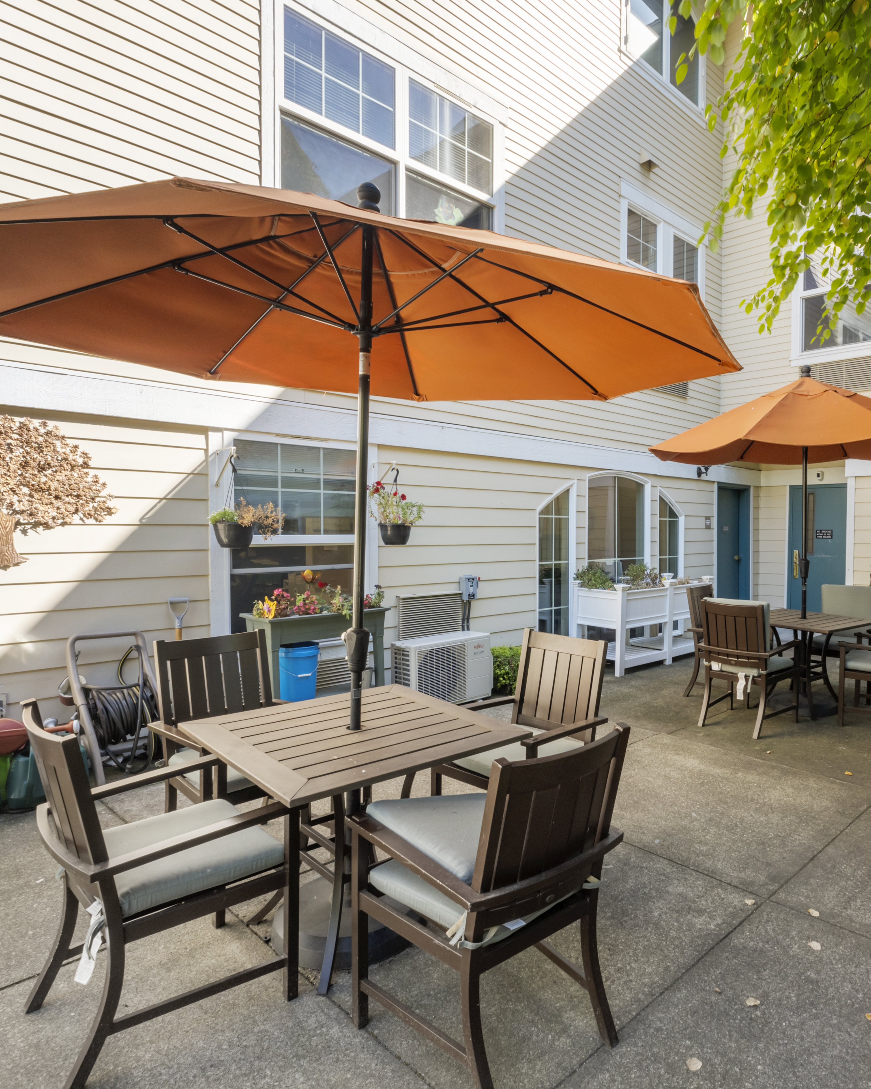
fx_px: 709
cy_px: 561
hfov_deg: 61.7
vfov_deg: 75.0
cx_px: 575
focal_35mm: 22
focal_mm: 10
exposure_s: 1/640
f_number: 8
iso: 400
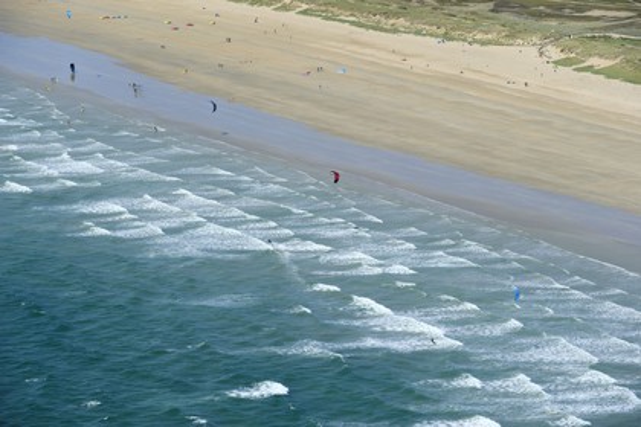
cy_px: 214
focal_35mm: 180
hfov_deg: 11.4
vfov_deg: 7.6
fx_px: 3205
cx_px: 320
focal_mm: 180
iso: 400
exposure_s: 1/1000
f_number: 10
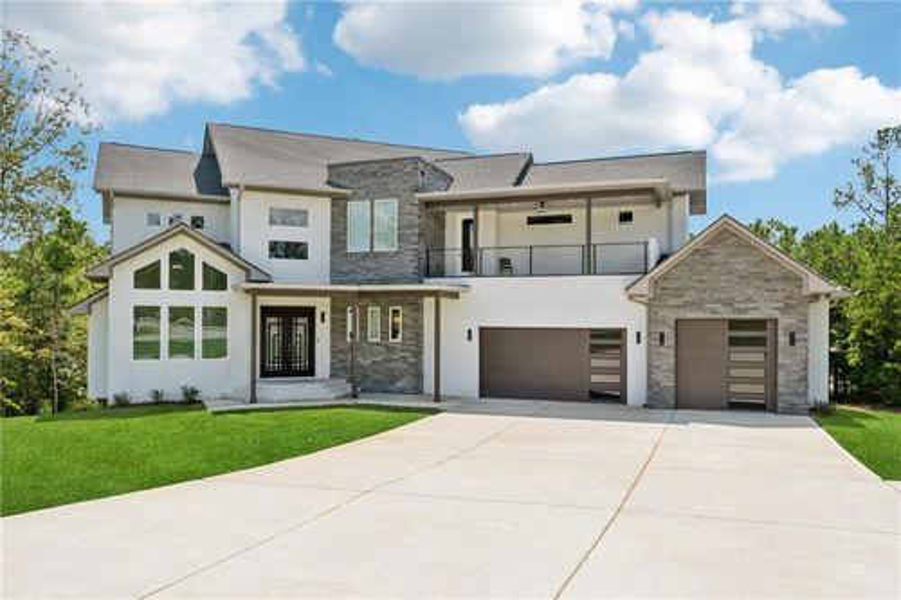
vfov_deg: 46.7
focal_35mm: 28
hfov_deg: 66.0
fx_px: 694
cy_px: 300
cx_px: 450
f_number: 10
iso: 100
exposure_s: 1/200
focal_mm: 18.5
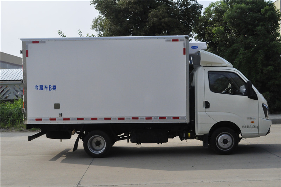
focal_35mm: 44
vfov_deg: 30.8
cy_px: 94
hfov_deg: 45.0
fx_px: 339
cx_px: 140
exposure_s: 1/3200
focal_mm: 29
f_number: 10
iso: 2500
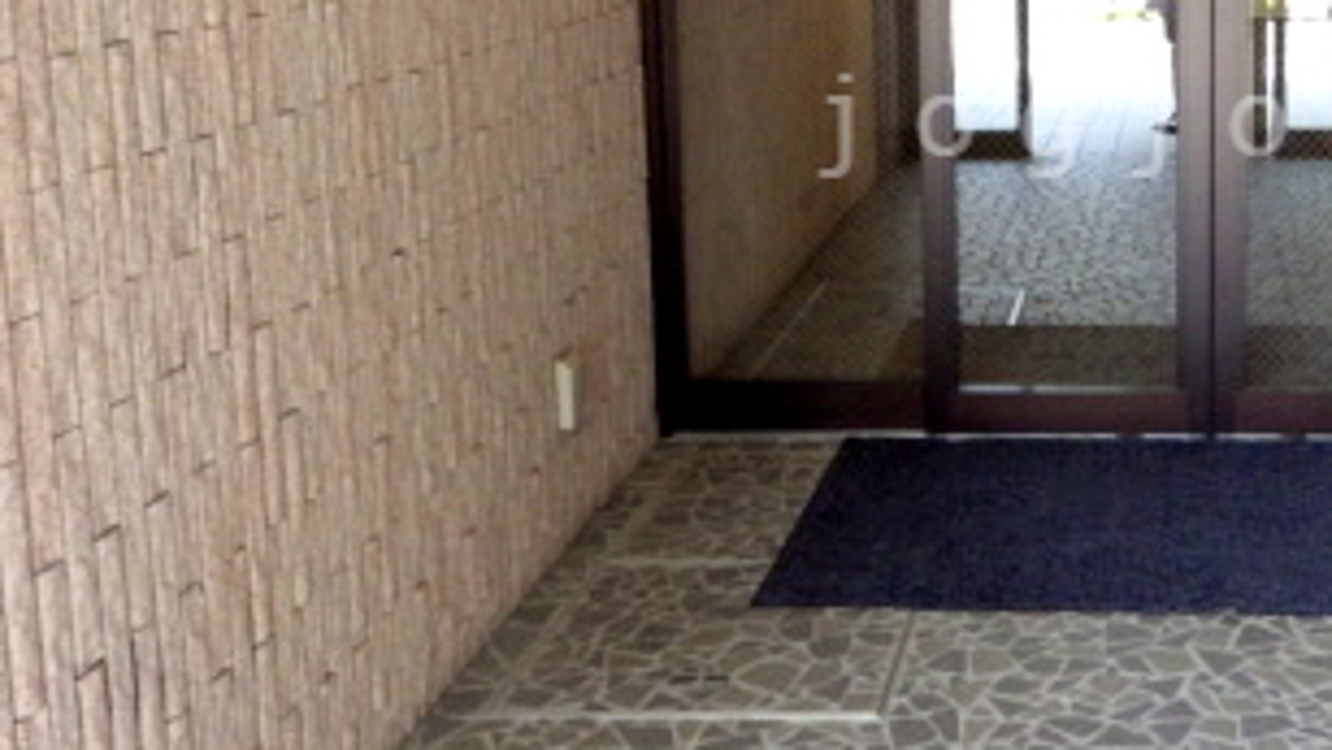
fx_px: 1767
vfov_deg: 23.5
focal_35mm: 50
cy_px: 126
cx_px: 1115
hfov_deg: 39.3
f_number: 3.1
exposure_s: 1/45
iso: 320
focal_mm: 4
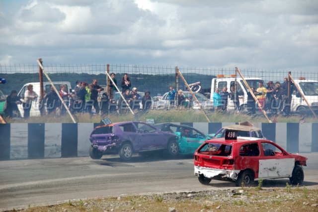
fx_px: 1033
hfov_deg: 17.5
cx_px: 159
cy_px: 106
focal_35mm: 117
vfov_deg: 11.7
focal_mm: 78
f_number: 5.6
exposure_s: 1/1000
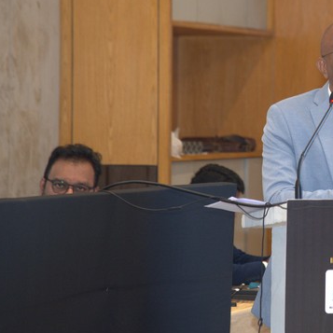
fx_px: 2492
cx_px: 334
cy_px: 125
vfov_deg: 7.6
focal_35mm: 229
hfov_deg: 7.6
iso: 1000
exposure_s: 1/100
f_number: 4
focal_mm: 120
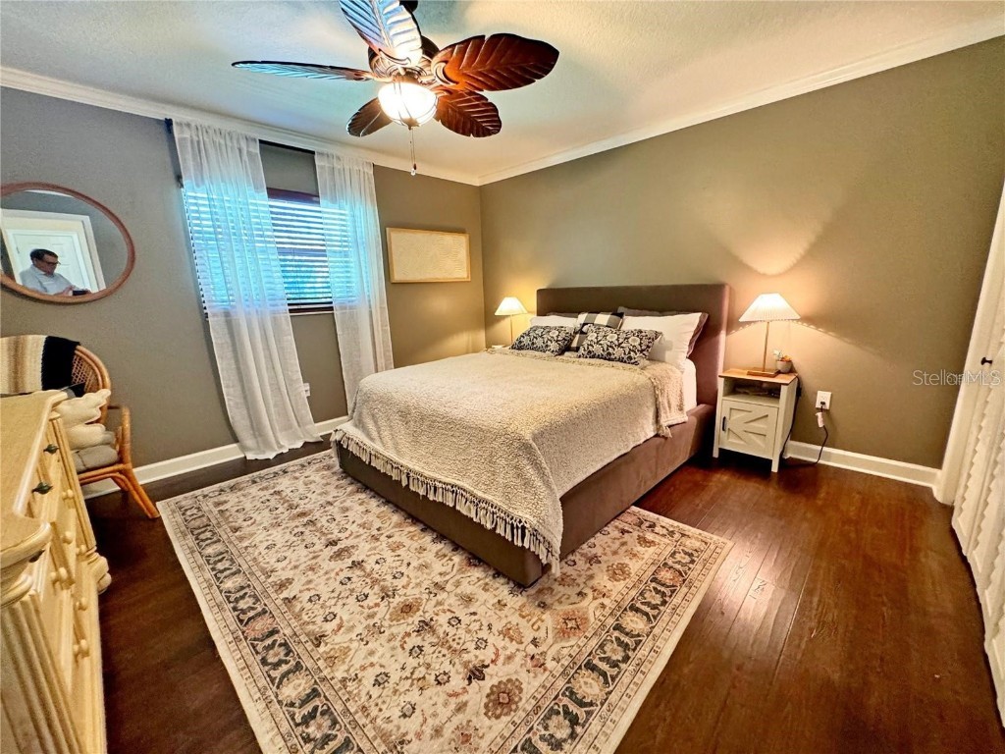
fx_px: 406
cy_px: 377
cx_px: 502
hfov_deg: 102.1
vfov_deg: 85.7
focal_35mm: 14
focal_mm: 2.22
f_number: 2.2
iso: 640
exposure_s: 1/60
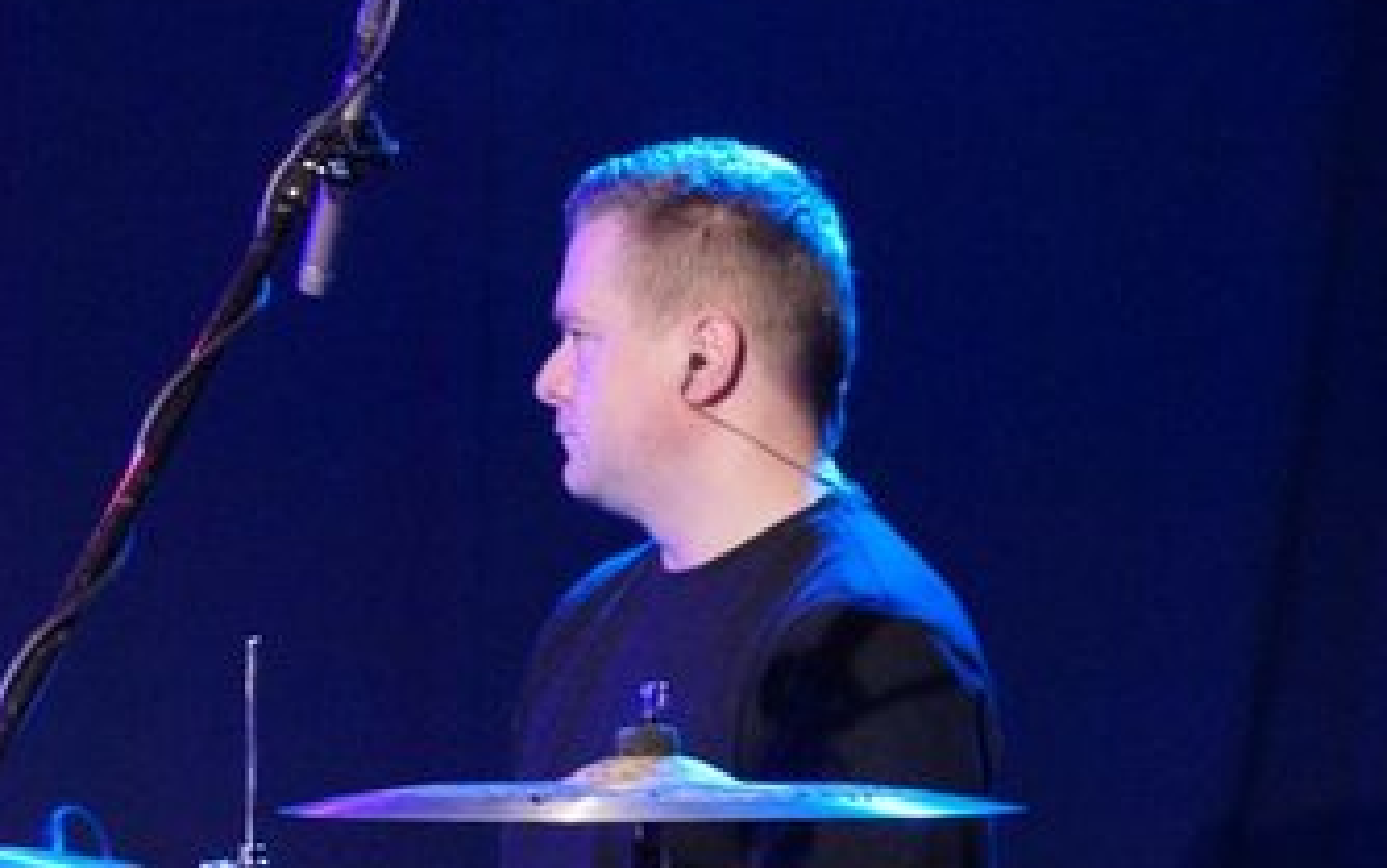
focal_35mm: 208
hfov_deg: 10.0
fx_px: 7865
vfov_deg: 6.3
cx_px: 79
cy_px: 635
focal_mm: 70
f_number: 4
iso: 6400
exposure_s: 1/50
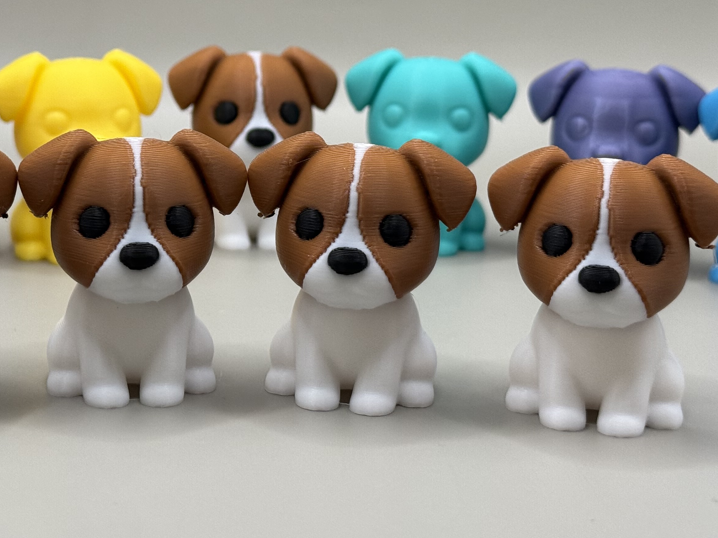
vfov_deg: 17.6
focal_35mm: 83
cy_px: 85
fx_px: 1722
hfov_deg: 23.4
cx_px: 235
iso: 125
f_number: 1.78
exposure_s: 1/59
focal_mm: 6.76
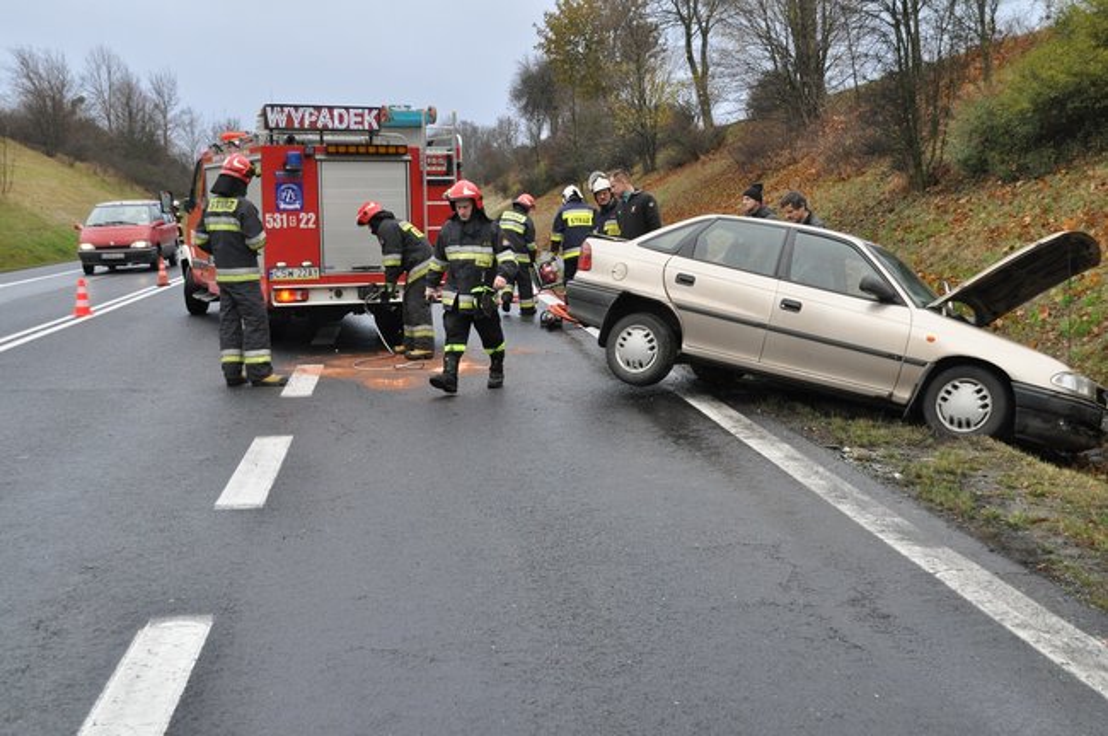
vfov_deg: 30.8
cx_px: 554
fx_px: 1337
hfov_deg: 45.0
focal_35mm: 44
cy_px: 368
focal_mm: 29
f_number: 8
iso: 1000
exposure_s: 1/250
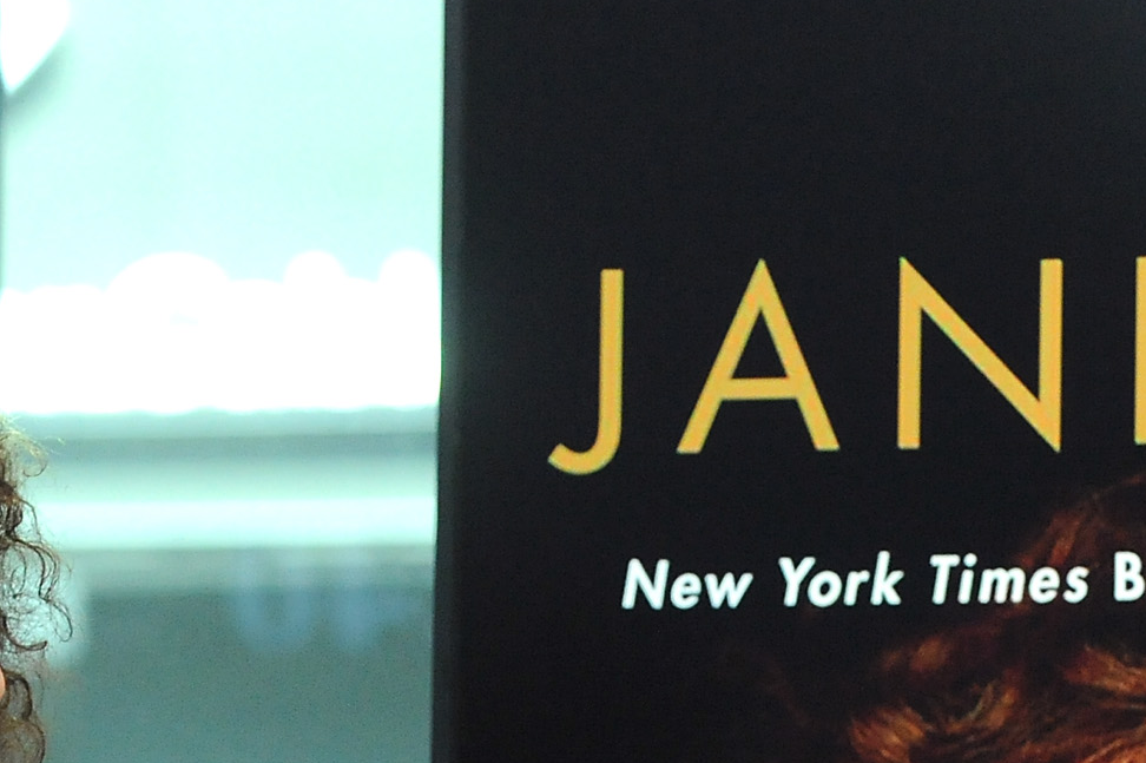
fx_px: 13744
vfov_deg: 3.2
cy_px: 1057
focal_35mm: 432
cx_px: 722
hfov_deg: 4.8
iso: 4000
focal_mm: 140
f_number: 4.5
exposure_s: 1/200
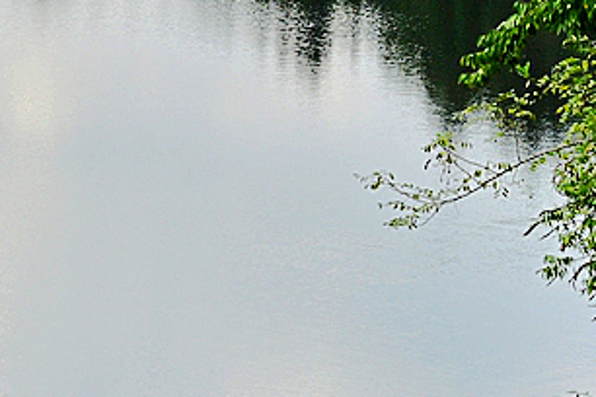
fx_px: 2665
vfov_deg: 8.3
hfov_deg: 12.1
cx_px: -308
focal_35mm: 161
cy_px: -284
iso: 100
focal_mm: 41
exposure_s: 1/200
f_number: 8
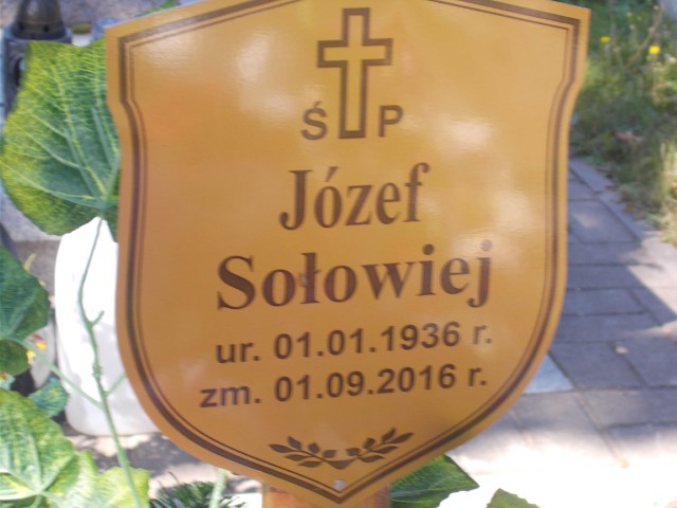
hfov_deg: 19.8
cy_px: 254
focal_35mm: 99
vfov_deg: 14.9
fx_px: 1936
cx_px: 338
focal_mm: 17.6
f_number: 5.5
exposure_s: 1/60
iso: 80
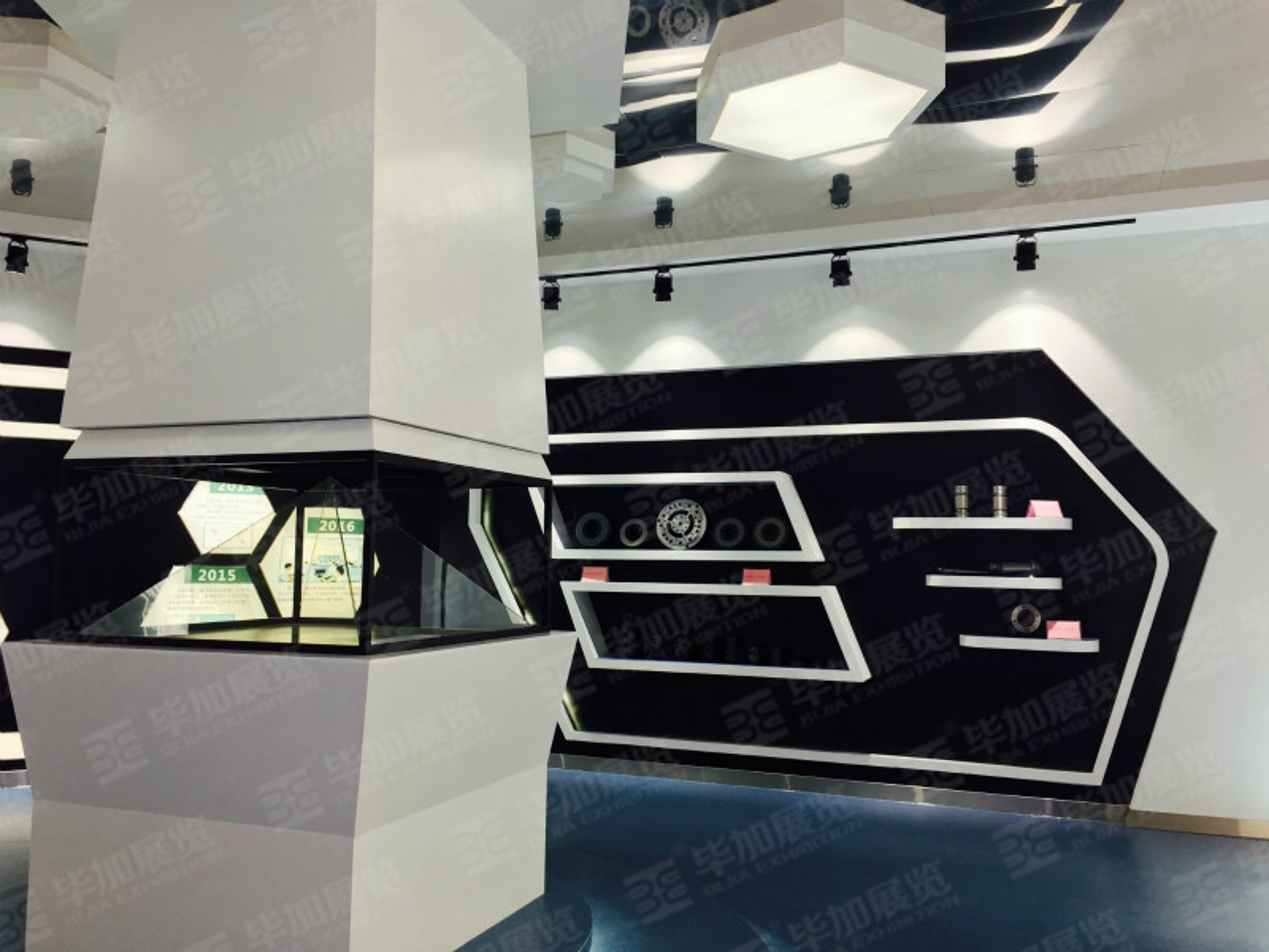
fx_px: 1063
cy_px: 476
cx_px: 634
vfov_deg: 48.2
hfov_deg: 61.7
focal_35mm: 29
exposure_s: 1/50
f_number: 2.2
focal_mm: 4.15
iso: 32
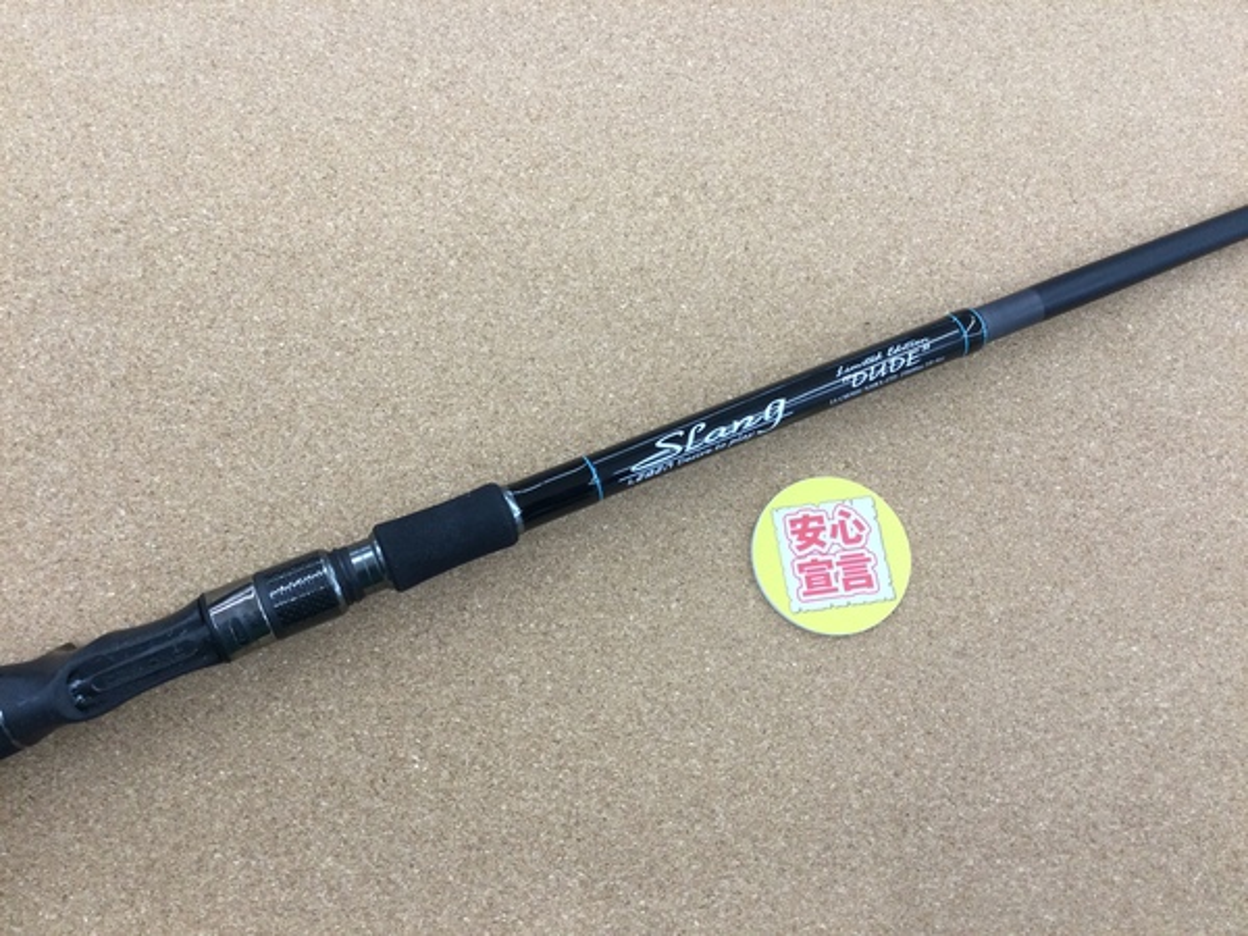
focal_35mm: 31
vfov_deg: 45.4
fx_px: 1118
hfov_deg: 58.4
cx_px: 624
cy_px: 468
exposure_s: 1/30
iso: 50
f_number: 2.4
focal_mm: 3.3
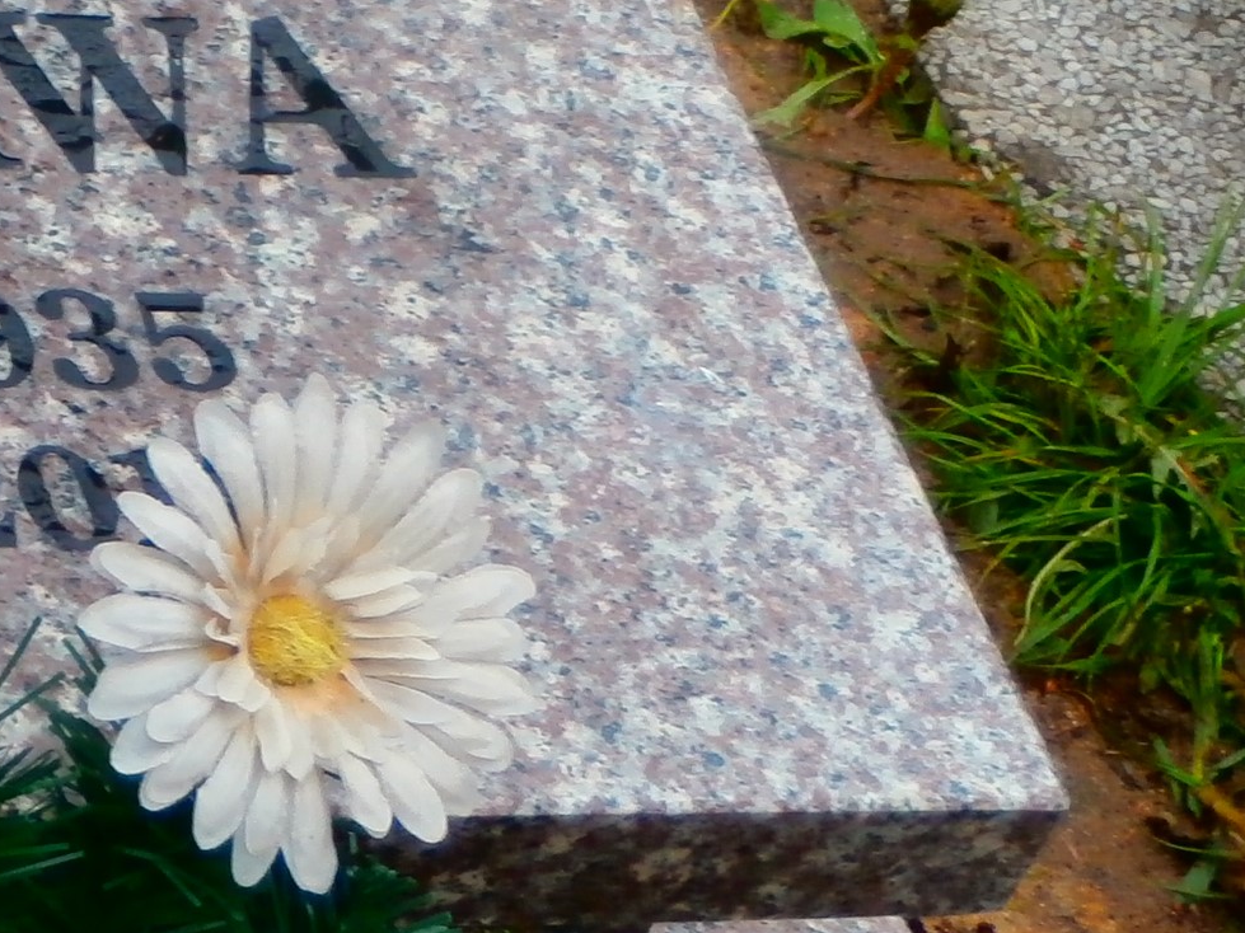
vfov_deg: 7.1
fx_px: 7480
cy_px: 23
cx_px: -493
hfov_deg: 9.3
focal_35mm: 208
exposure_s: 1/100
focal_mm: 12.1
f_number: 4.7
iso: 125
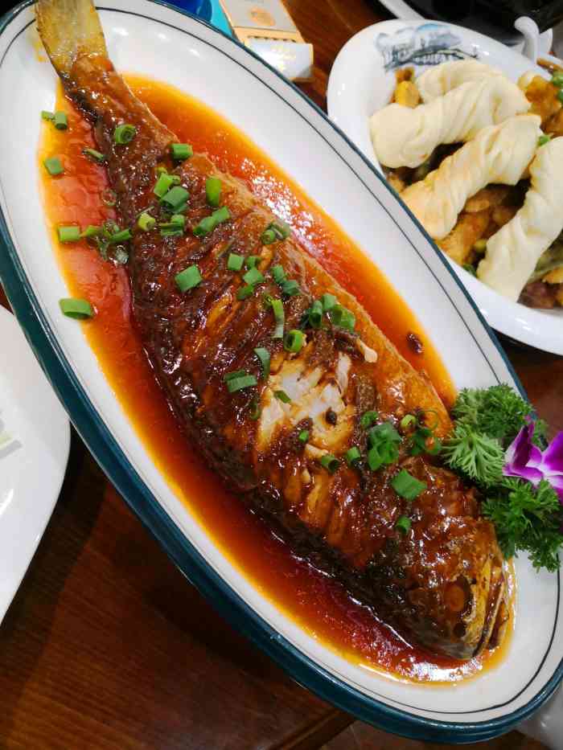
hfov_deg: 51.4
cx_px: 282
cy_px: 375
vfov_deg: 65.3
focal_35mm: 27
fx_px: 585
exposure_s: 1/100
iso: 250
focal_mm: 3.95
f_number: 1.6
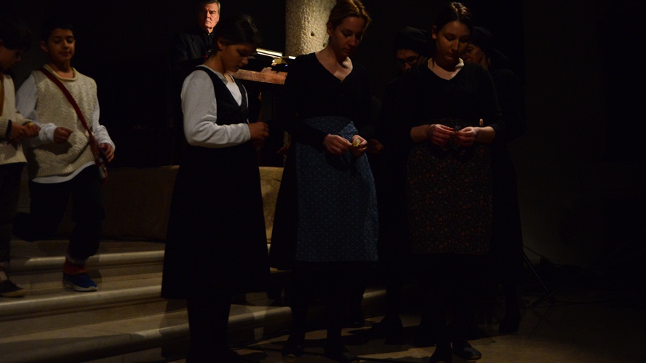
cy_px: 162
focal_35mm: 51
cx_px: 324
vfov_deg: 23.5
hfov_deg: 40.6
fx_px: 873
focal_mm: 48
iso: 5000
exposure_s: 1/250
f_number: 4.8
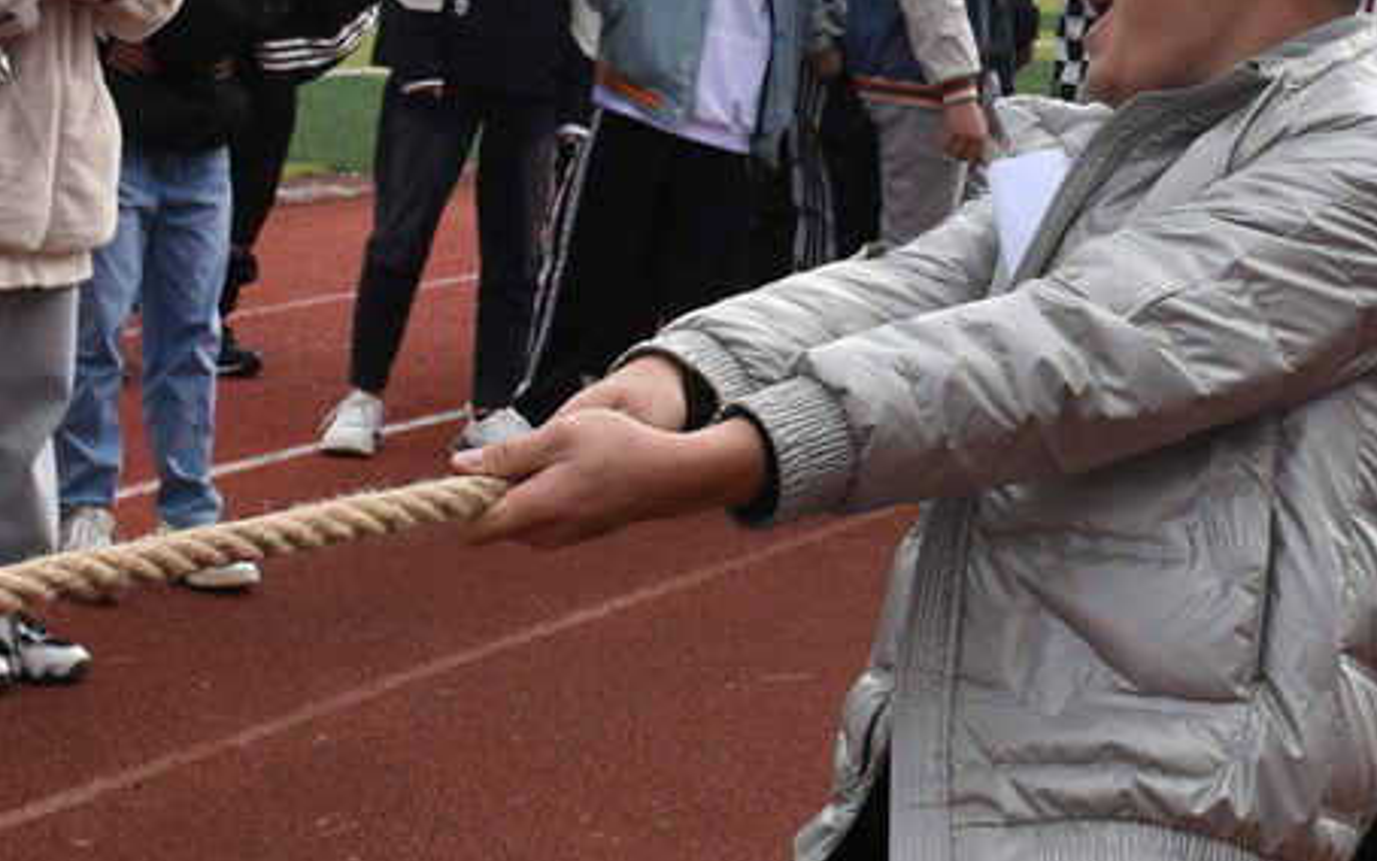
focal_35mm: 112
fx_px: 4204
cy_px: 189
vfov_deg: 11.7
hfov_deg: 18.3
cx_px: 1210
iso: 250
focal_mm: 26
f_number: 8
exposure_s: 1/500
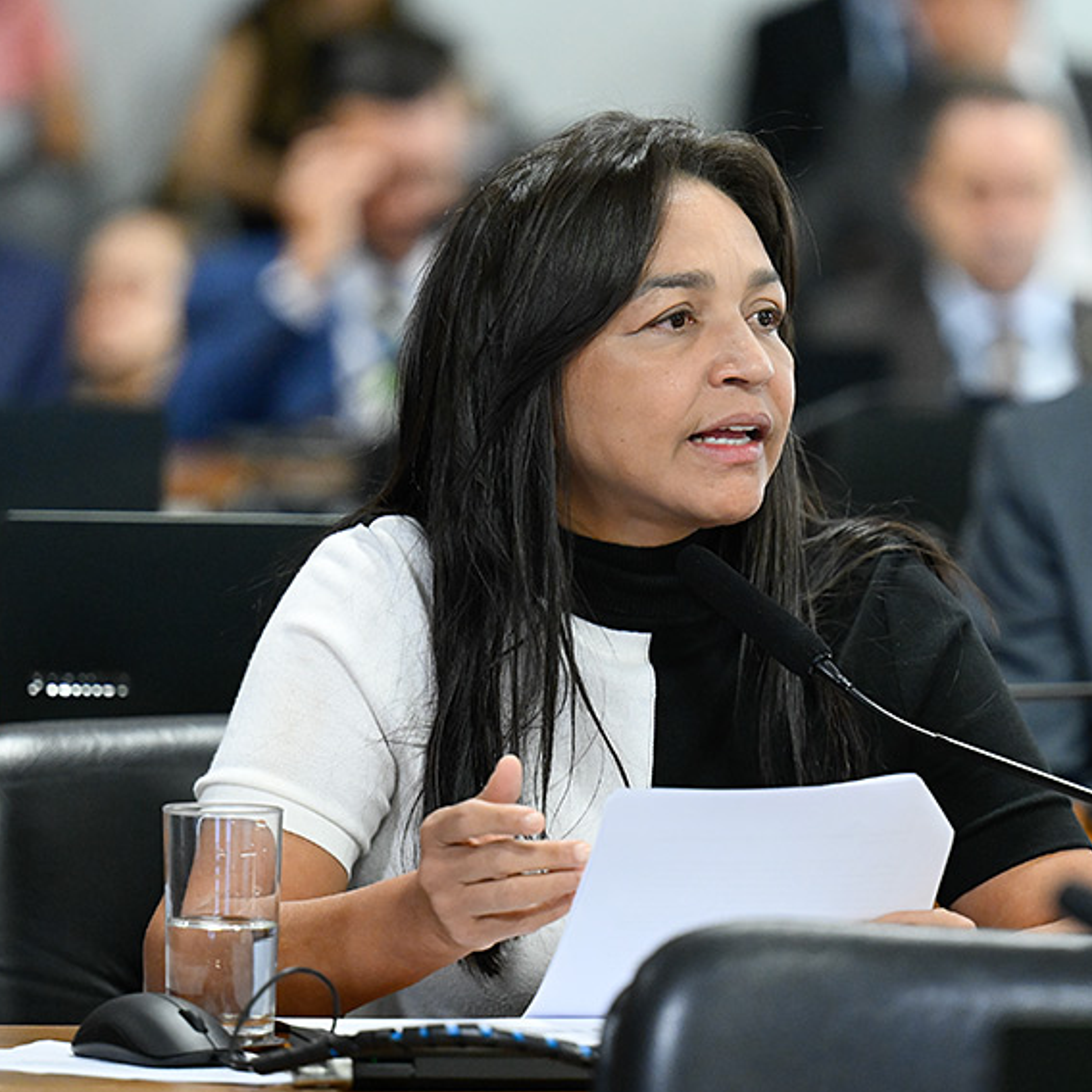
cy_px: 546
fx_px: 10315
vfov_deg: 6.1
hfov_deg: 6.1
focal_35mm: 289
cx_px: 819
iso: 2500
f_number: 2.8
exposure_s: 1/160
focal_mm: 150
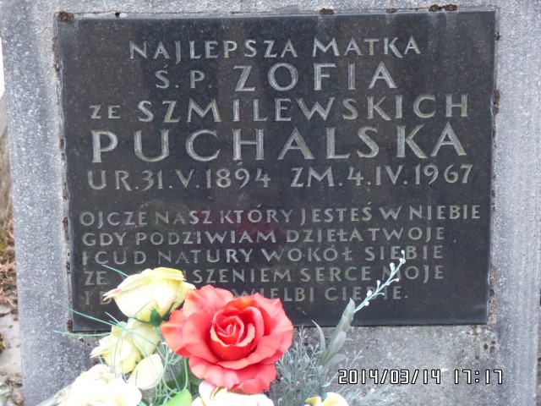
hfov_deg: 17.3
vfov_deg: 13.0
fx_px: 1782
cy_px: 203
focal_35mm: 114
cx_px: 270
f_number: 4
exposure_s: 1/45
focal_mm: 20.3
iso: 800
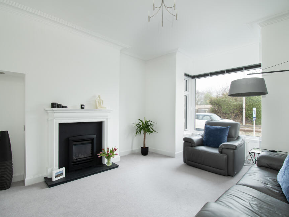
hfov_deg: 91.0
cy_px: 110
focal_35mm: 17
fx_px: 142
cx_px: 142
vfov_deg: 74.7
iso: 320
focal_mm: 10
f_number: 8
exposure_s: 1/2.5
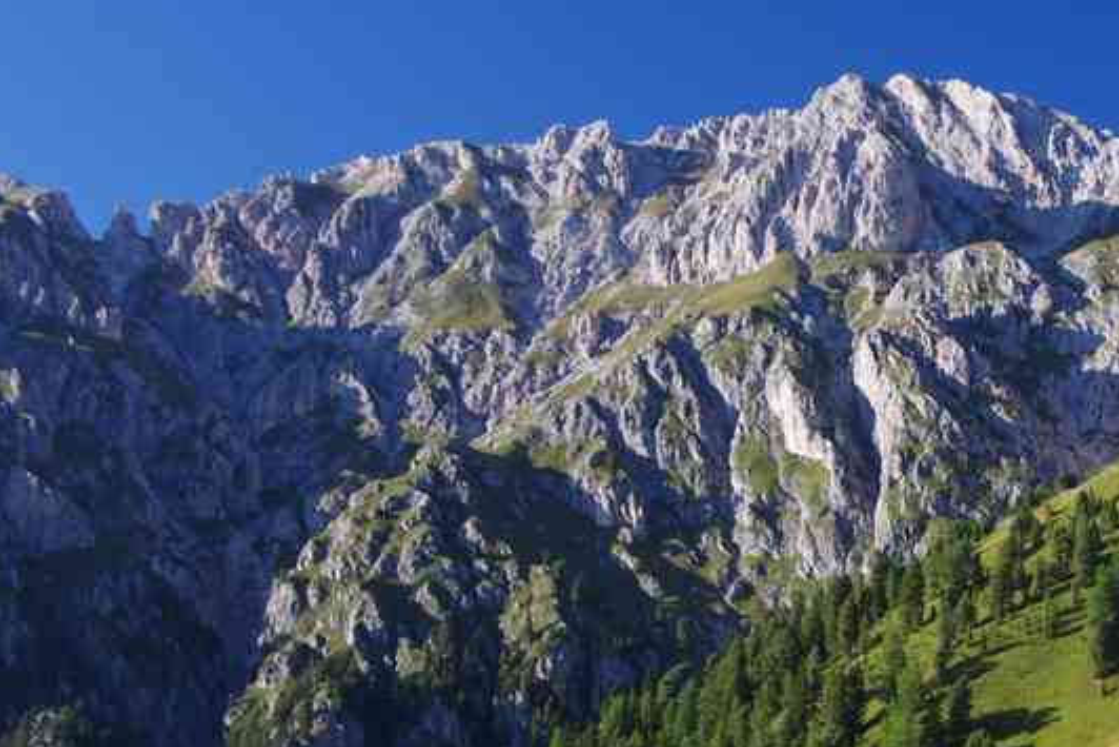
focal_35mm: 92
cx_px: 943
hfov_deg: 21.8
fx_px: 2860
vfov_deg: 14.8
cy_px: 513
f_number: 8
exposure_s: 1/60
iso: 200
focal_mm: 32.5
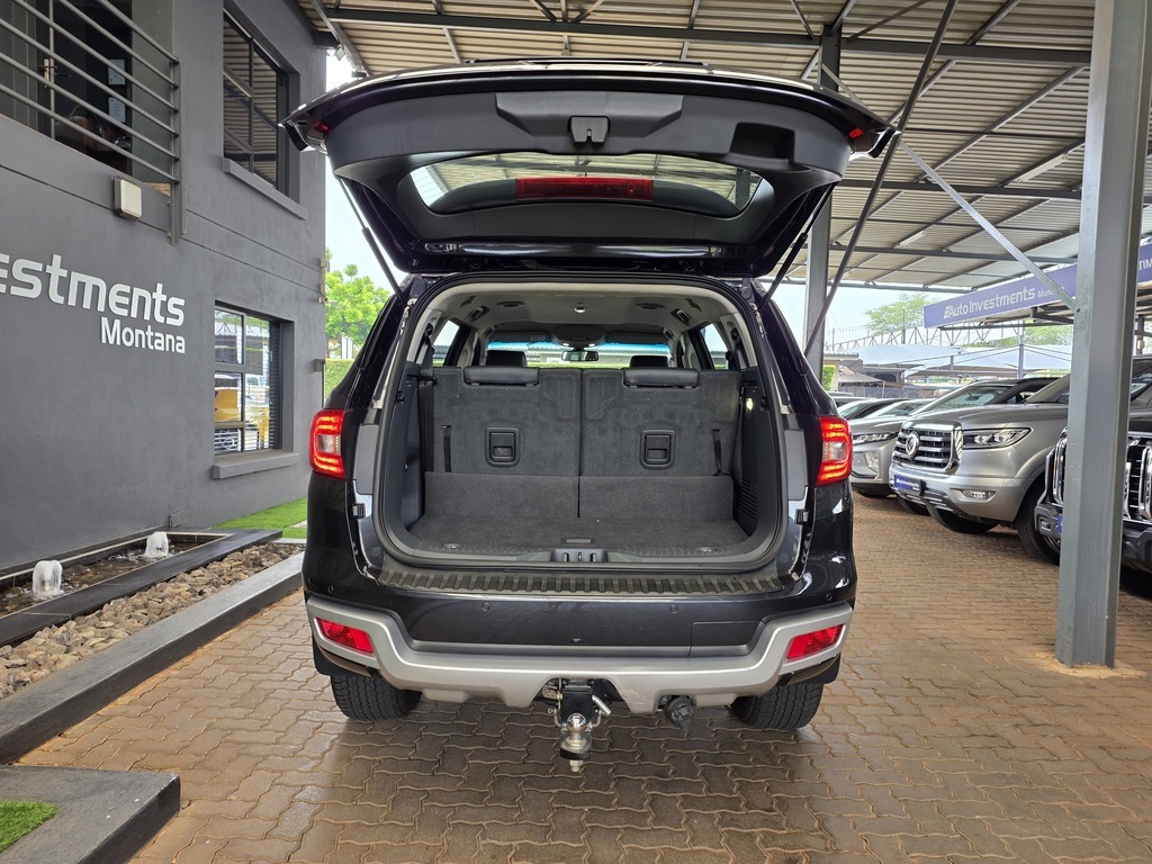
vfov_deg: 58.9
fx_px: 765
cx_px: 576
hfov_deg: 73.9
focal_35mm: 23
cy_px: 432
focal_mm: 6.25
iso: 32
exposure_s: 1/50
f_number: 1.7
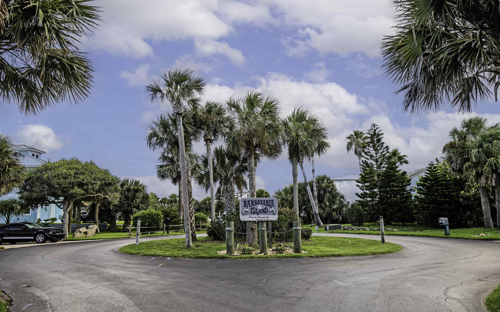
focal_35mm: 31
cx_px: 252
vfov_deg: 40.6
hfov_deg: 61.2
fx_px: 422
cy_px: 167
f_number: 5.6
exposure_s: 1/250
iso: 320
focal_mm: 30
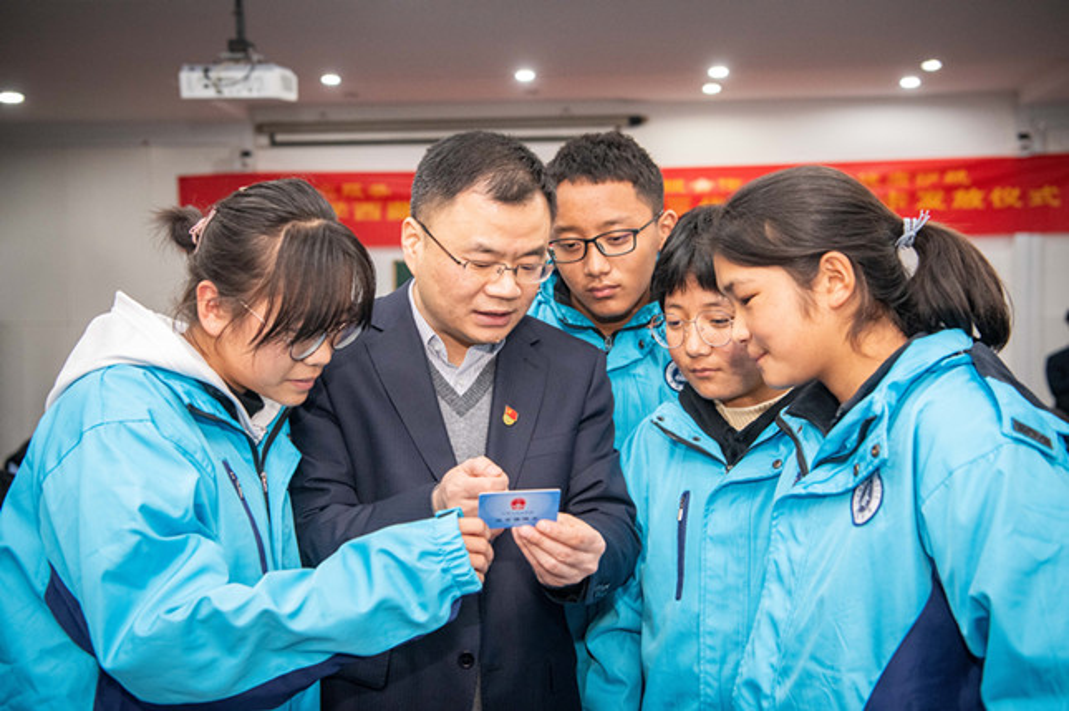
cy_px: 356
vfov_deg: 29.8
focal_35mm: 45
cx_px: 534
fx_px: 1335
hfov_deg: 43.6
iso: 3200
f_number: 4
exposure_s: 1/160
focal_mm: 45
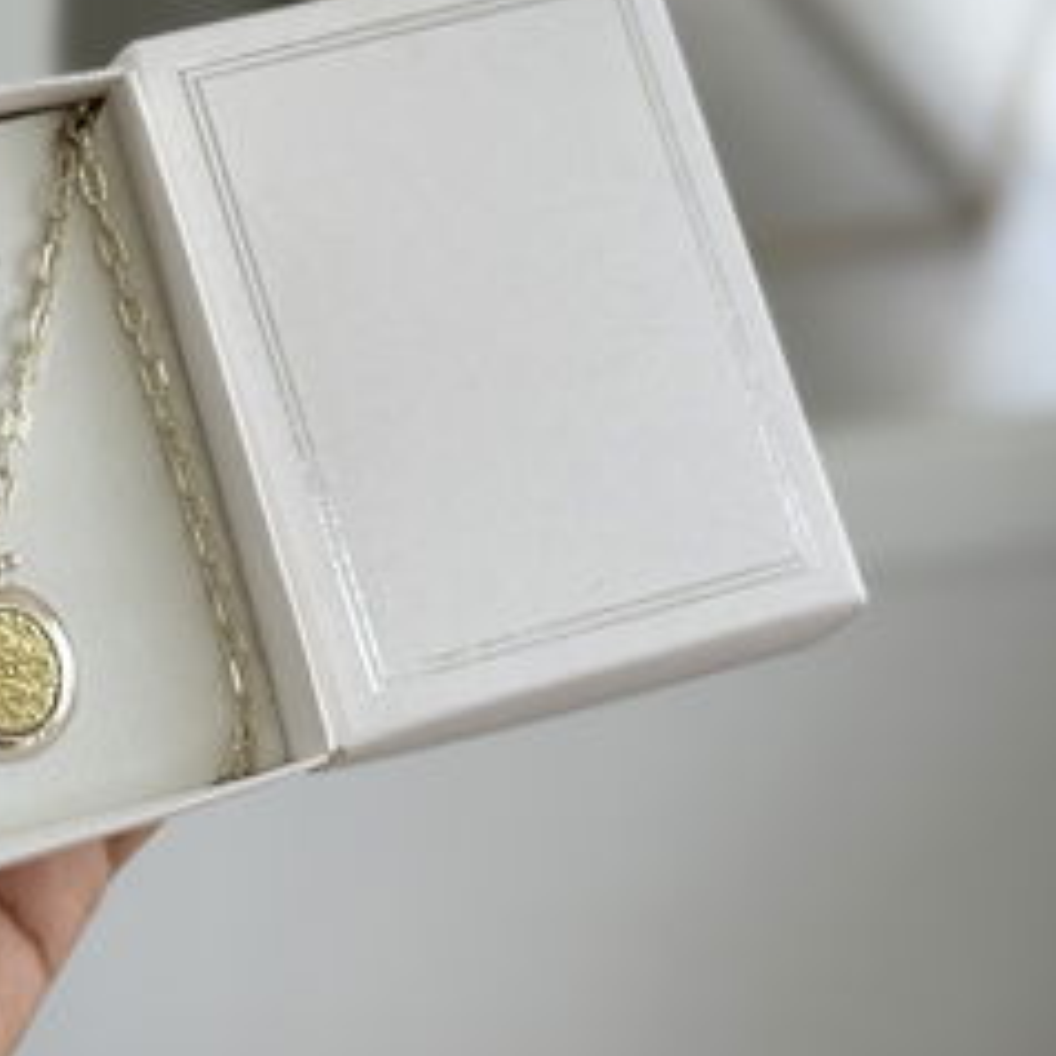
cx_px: 177
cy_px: 366
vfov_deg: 18.3
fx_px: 3279
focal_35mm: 95
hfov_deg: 18.1
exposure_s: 1/278
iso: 64
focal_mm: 6.76
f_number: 1.78
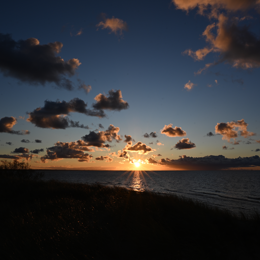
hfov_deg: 52.5
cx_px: 139
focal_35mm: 31
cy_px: 130
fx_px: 263
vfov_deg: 52.5
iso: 110
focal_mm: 24
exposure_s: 1/100
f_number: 16
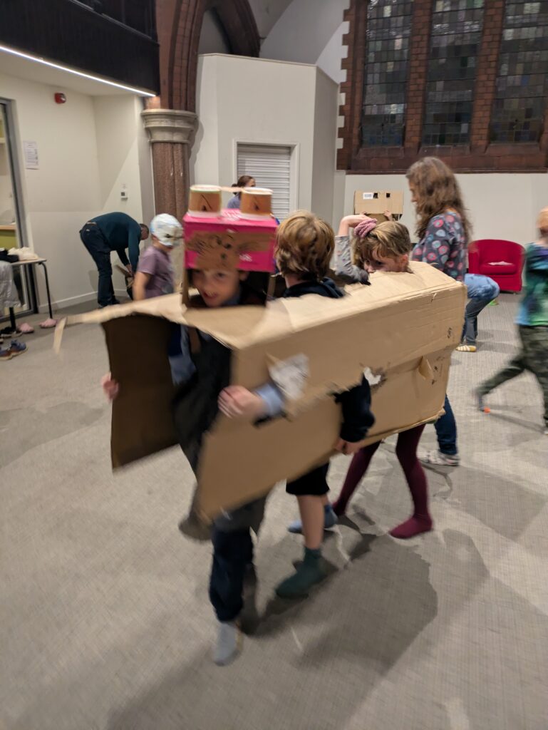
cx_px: 274
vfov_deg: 69.4
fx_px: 527
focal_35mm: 25
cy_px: 365
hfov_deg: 54.9
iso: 291
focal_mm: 5.43
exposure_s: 1/33.3
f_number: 1.89
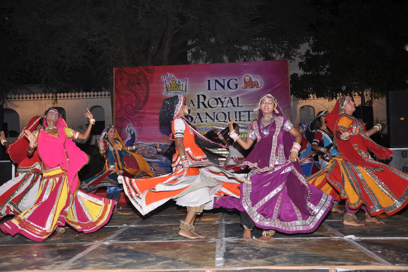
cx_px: 204
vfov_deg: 35.5
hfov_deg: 51.3
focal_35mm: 38
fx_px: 425
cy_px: 136
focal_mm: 25
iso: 200
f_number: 5.6
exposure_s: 1/125
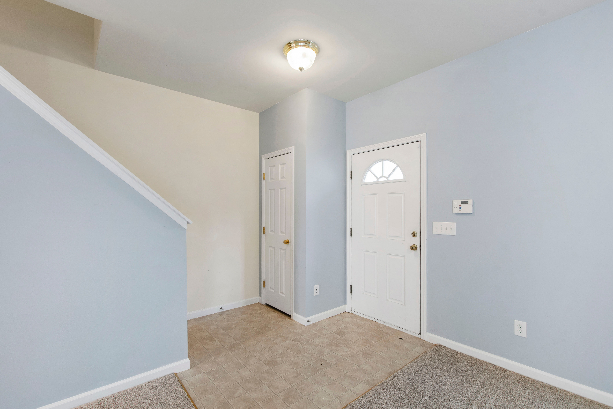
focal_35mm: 15
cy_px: 204
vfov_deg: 77.3
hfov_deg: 100.4
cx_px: 306
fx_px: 255
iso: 100
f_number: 8
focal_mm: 10
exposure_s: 1/1.25
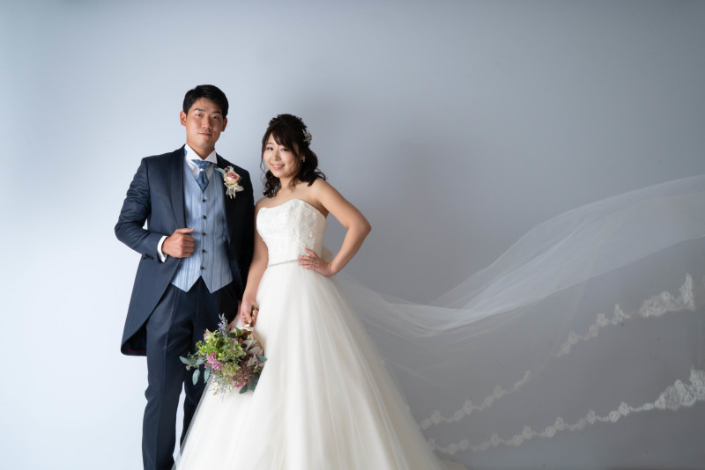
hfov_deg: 39.6
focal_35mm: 50
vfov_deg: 27.0
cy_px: 235
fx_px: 979
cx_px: 352
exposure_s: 1/40
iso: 2000
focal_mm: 50
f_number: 16
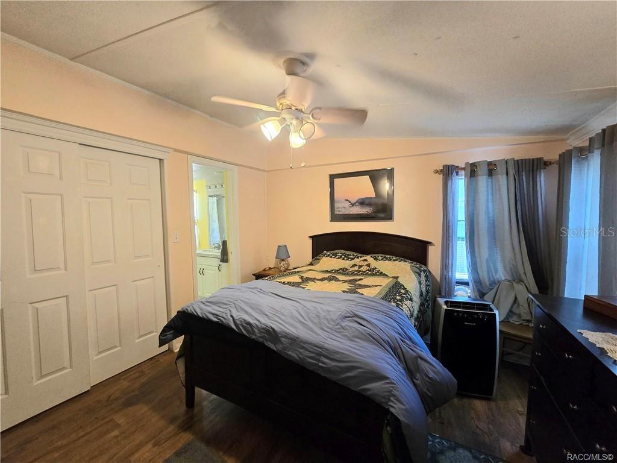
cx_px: 308
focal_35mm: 13
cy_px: 232
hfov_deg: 106.2
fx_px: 232
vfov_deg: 89.9
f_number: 2.2
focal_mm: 2.2
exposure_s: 1/60.2
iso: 400
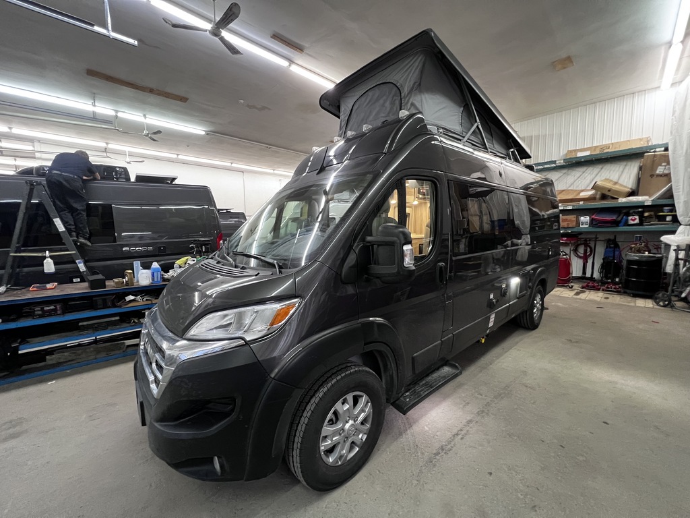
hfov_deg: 106.2
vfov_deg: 89.9
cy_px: 259
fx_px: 259
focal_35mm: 13
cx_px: 345
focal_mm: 1.57
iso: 500
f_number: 1.8
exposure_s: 1/60
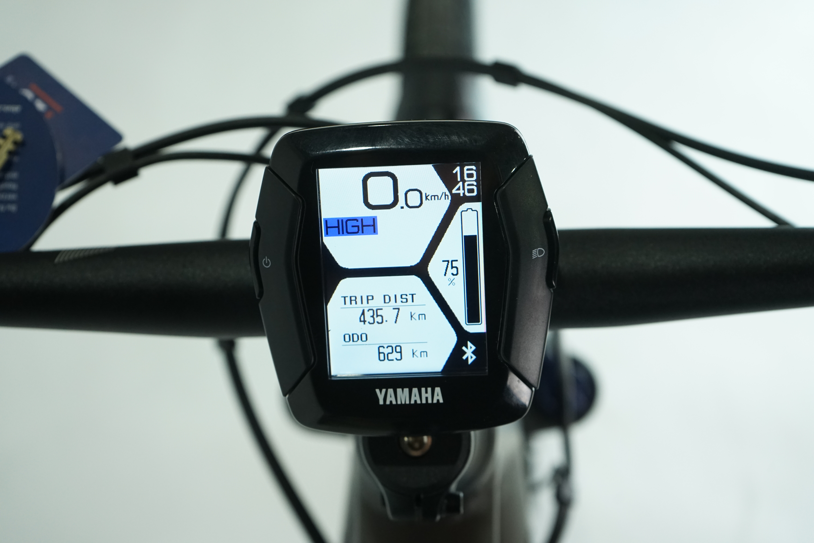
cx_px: 407
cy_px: 272
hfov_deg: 39.6
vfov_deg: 27.0
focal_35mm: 50
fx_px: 1130
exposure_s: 1/200
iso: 1600
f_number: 5.6
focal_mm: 50
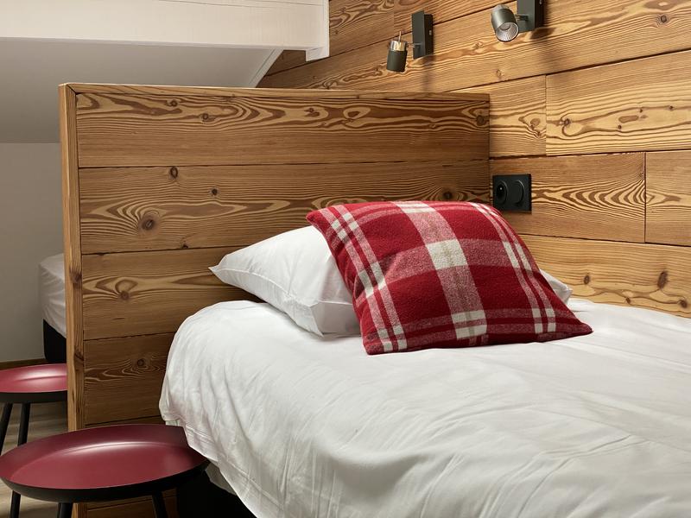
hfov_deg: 36.8
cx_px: 346
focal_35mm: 52
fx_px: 1038
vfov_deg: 28.0
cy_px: 259
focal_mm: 6
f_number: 2
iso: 100
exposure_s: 1/121
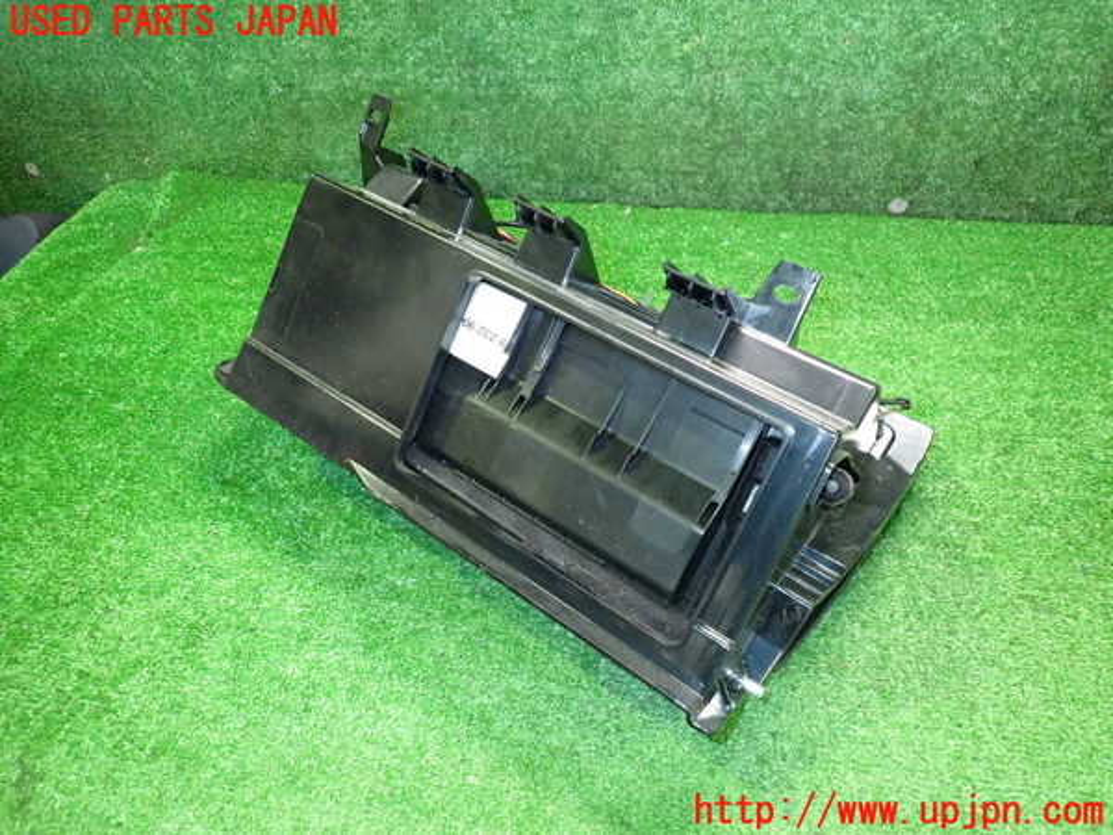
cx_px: 556
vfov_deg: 54.9
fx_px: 804
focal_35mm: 25
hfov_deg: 69.4
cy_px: 418
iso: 800
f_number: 2
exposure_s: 1/30
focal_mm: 4.5
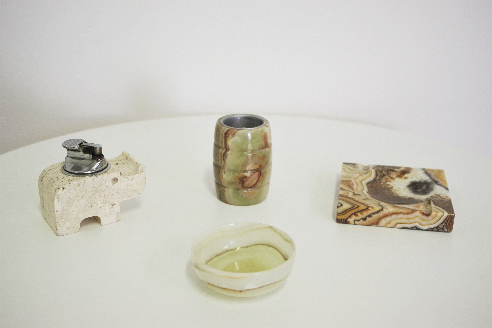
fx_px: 670
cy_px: 164
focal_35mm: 49
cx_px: 246
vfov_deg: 27.5
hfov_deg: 40.3
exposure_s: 1/60
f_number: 4
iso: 400
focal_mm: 32.5
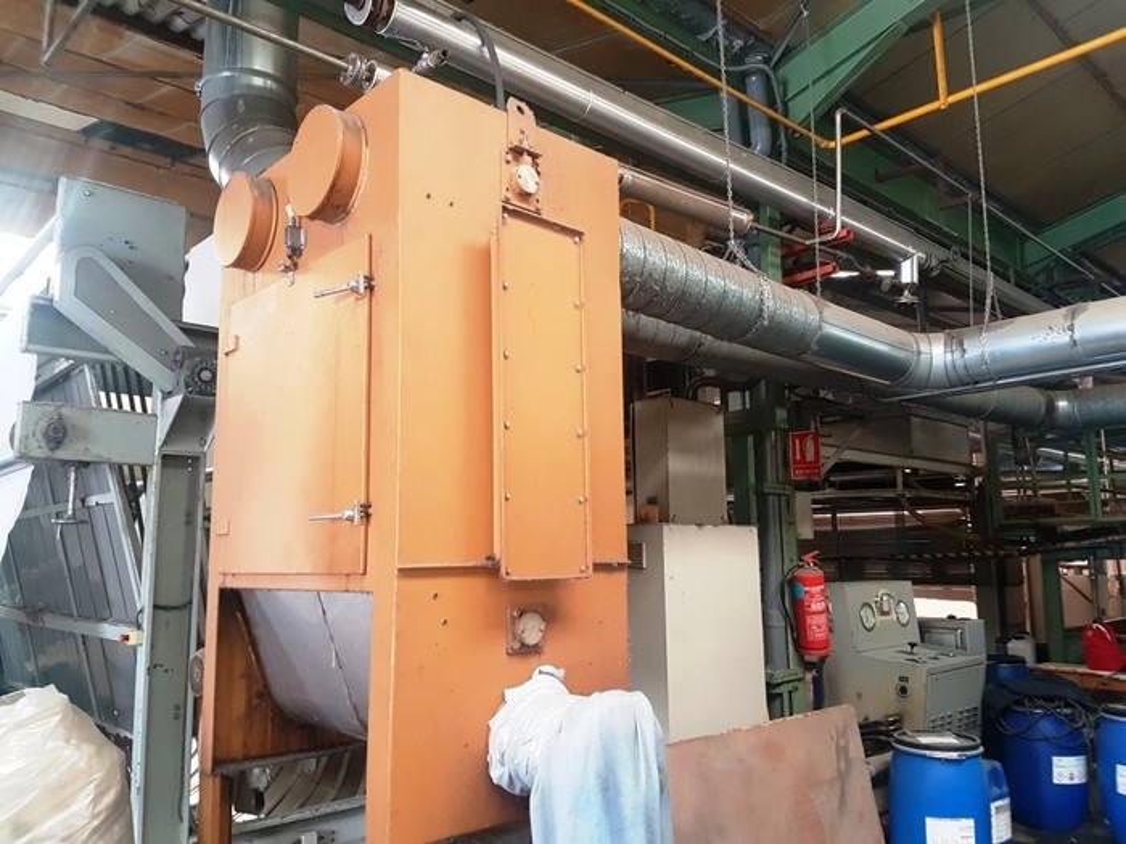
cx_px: 563
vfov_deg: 53.1
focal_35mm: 26
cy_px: 422
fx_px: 846
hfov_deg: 67.3
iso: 250
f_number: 1.7
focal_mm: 4.2
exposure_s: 1/25
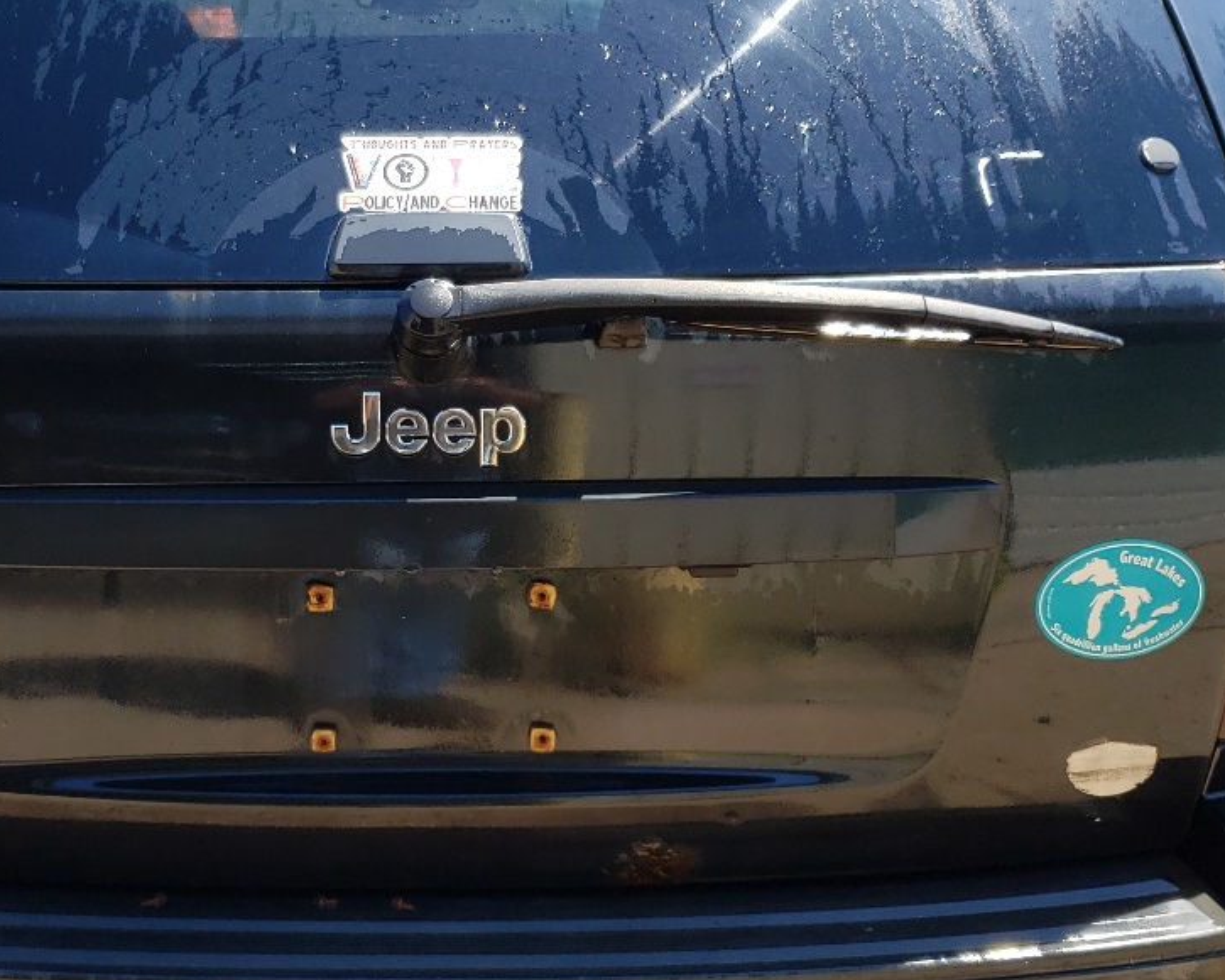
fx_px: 2030
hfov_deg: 33.2
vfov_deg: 27.1
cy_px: 470
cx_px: 370
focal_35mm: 56
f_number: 1.5
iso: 50
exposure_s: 1/1000
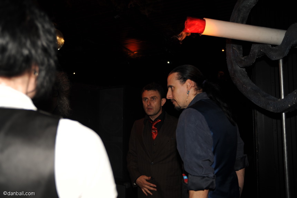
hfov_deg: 62.0
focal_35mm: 30
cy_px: 99
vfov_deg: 43.5
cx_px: 148
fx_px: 247
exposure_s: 1/30
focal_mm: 30
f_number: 3.2
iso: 200
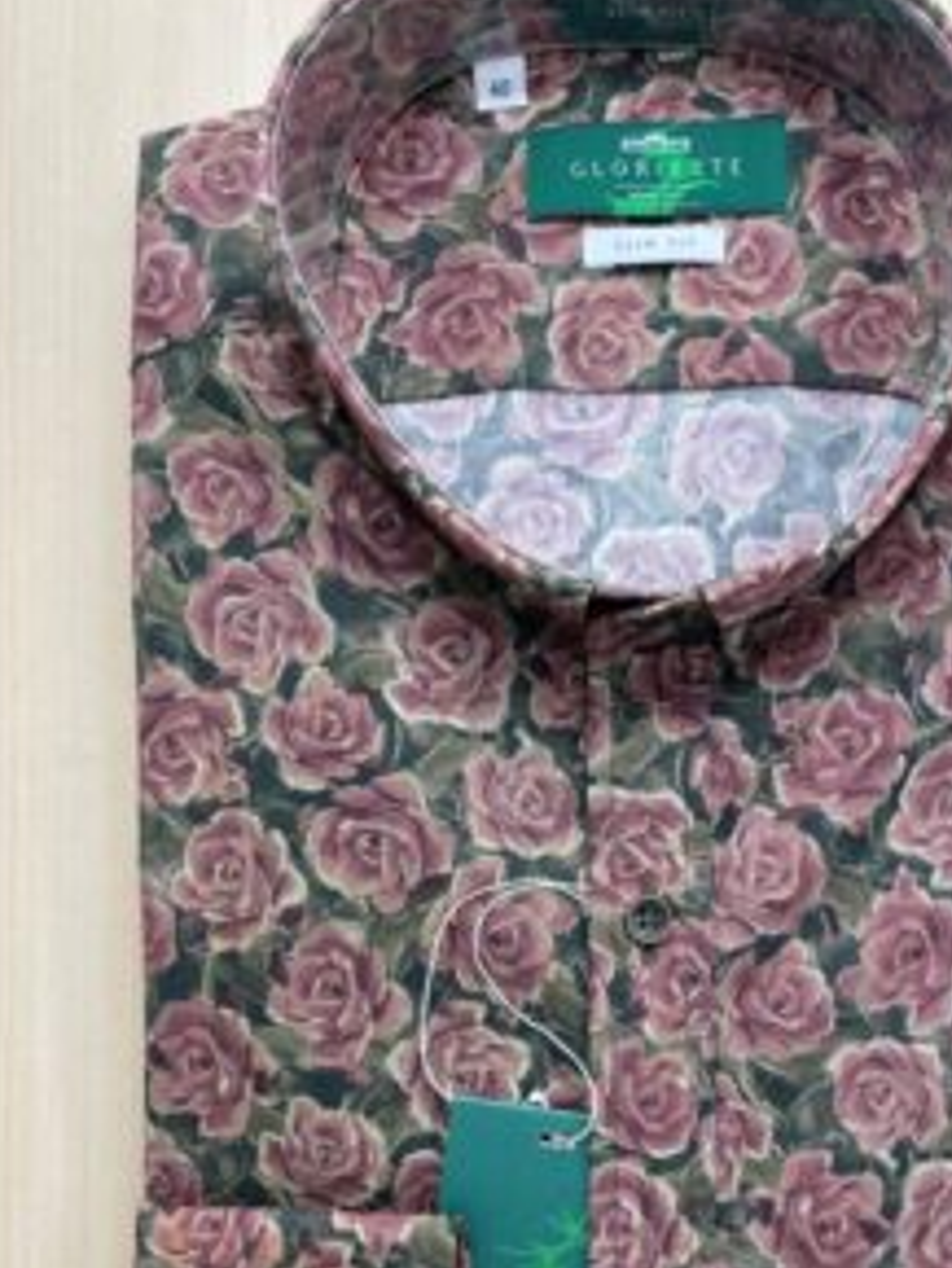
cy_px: 827
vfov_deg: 47.2
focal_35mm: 39
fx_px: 1429
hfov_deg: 36.4
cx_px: 656
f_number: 1.6
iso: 32
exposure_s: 1/203
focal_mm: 4.2
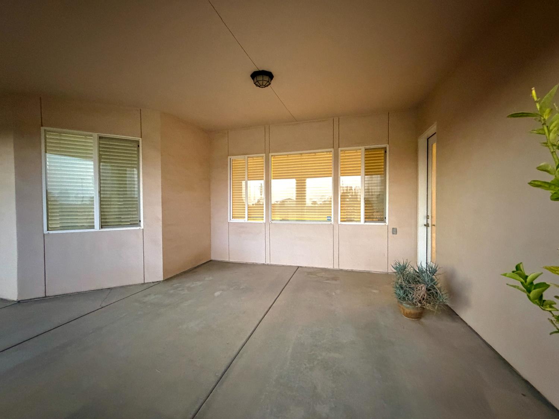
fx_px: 226
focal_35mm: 14
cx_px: 280
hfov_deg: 102.1
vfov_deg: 85.7
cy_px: 210
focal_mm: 2.22
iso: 1000
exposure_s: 1/40
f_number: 2.2
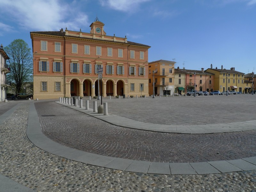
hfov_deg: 71.6
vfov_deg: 56.8
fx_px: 177
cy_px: 96
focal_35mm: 24
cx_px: 128
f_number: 8
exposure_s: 1/320
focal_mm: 5.1
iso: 80
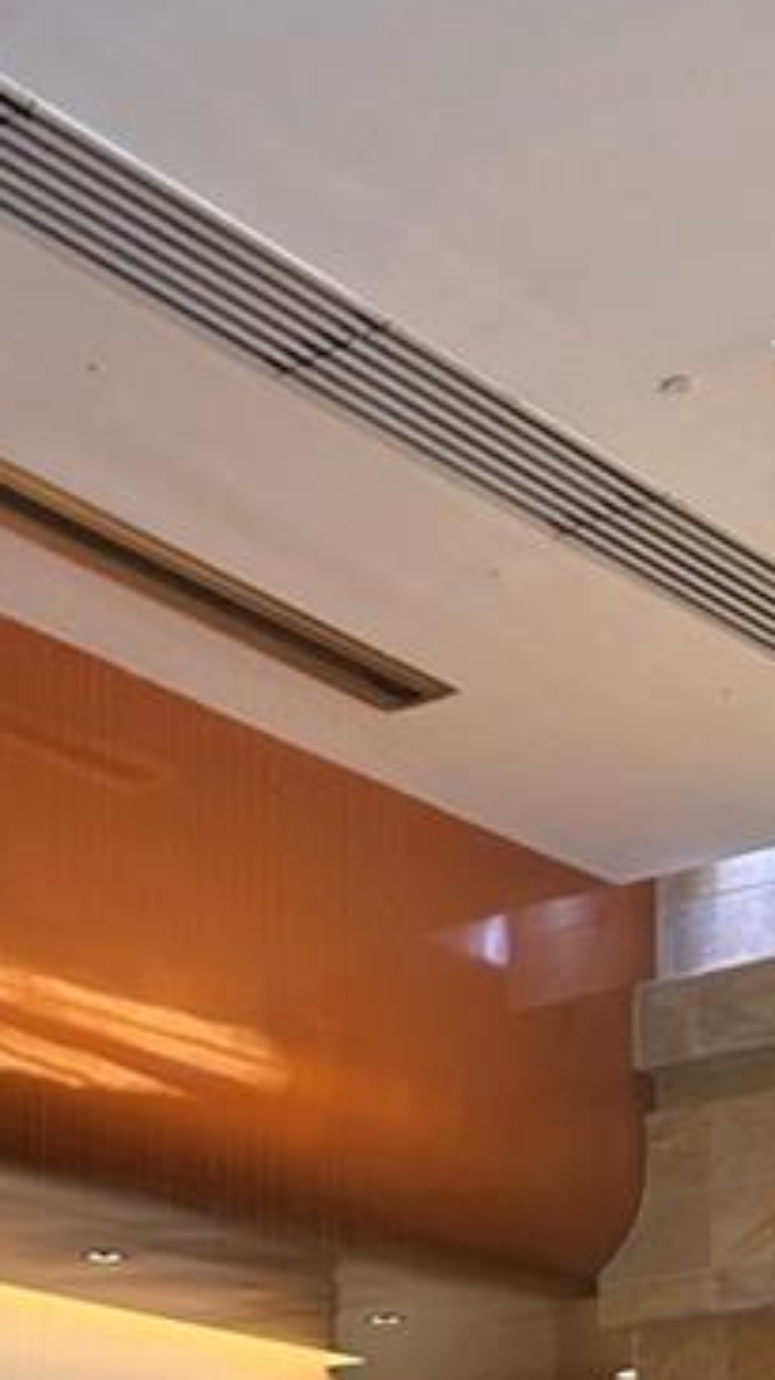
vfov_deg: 23.2
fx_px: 3145
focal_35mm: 86
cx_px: -38
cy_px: 1520
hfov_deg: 13.8
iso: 125
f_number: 1.78
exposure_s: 1/60
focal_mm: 6.86
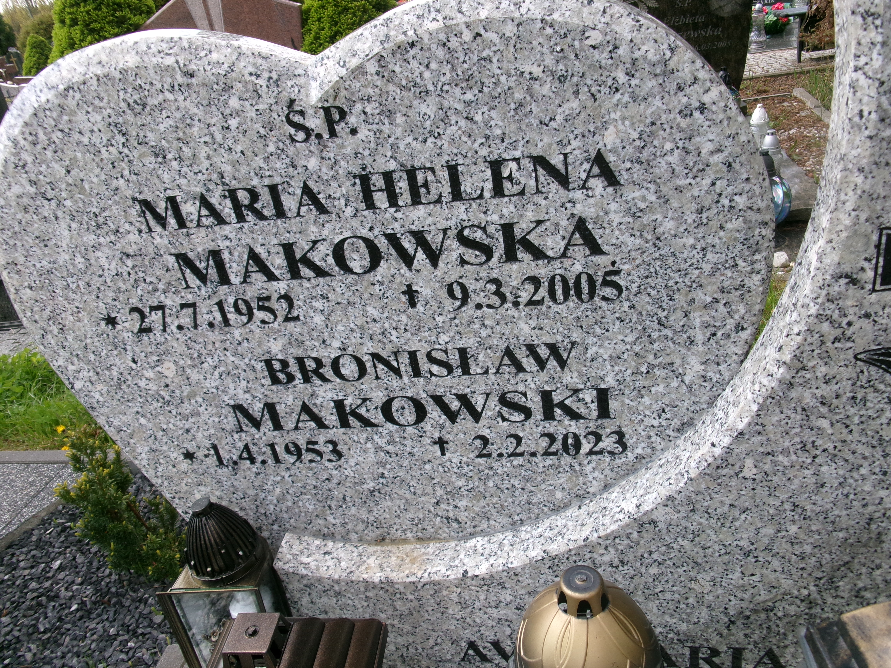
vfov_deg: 49.7
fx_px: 721
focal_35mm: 28
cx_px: 446
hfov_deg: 63.4
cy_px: 334
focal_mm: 5.1
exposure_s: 1/250
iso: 100
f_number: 3.9
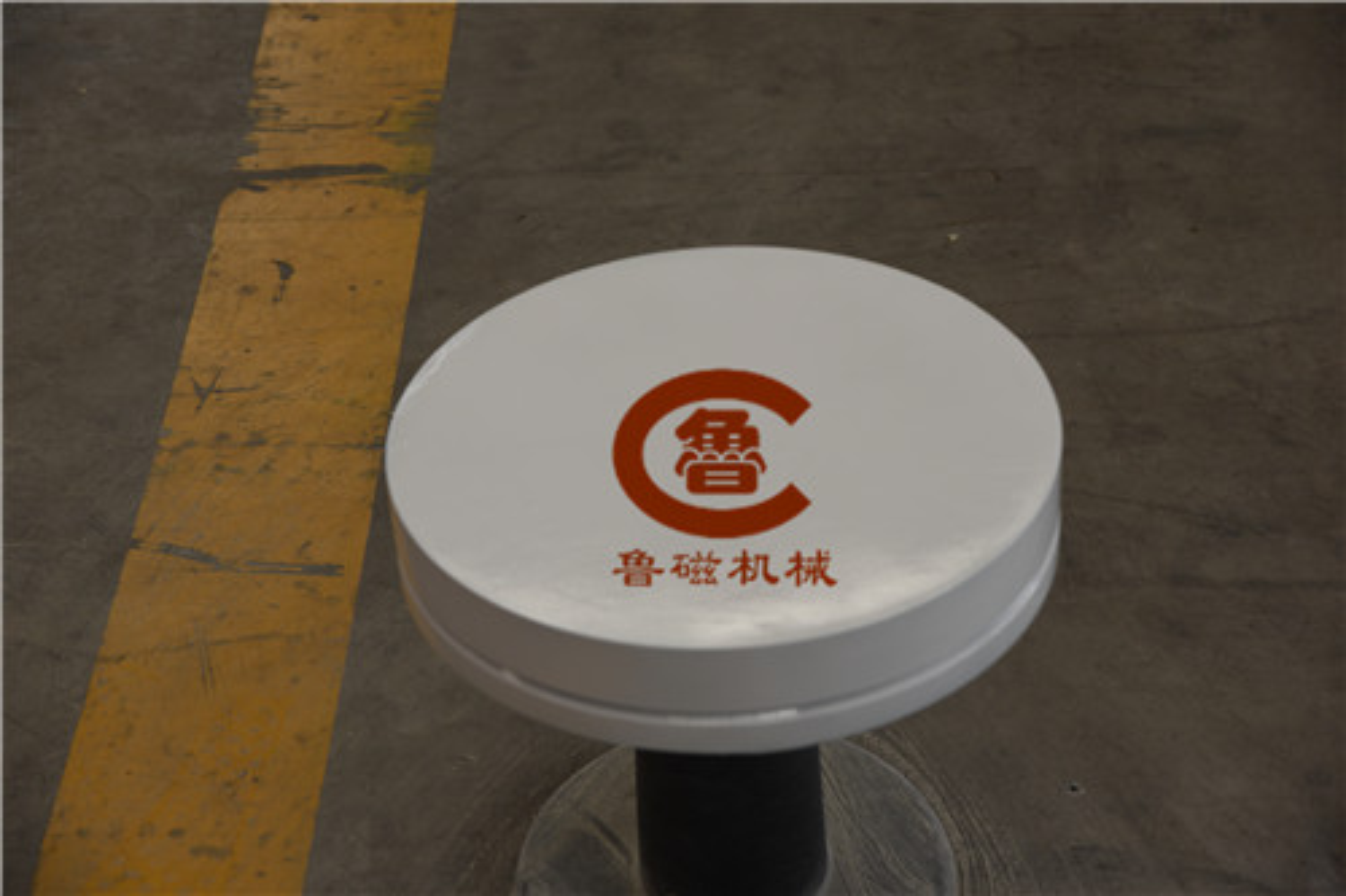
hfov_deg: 24.8
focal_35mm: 82
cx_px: 673
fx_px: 3065
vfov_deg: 16.6
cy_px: 448
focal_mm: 82
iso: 400
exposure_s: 1/200
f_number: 7.1
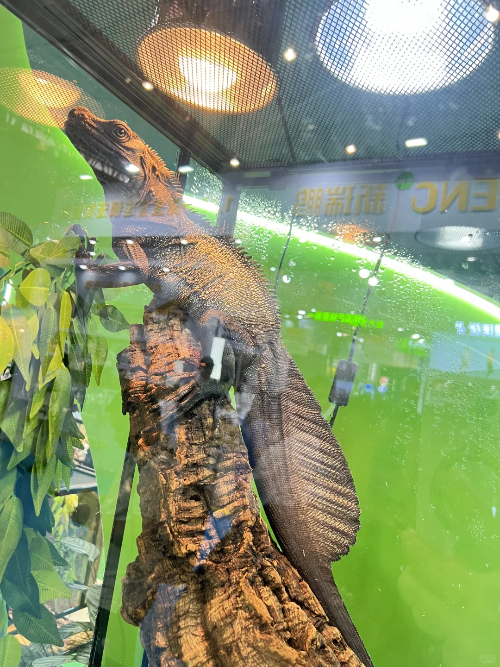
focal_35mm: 26
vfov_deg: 67.3
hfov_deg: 53.1
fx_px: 501
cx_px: 250
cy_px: 334
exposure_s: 1/50
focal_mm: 5.7
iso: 160
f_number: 1.5
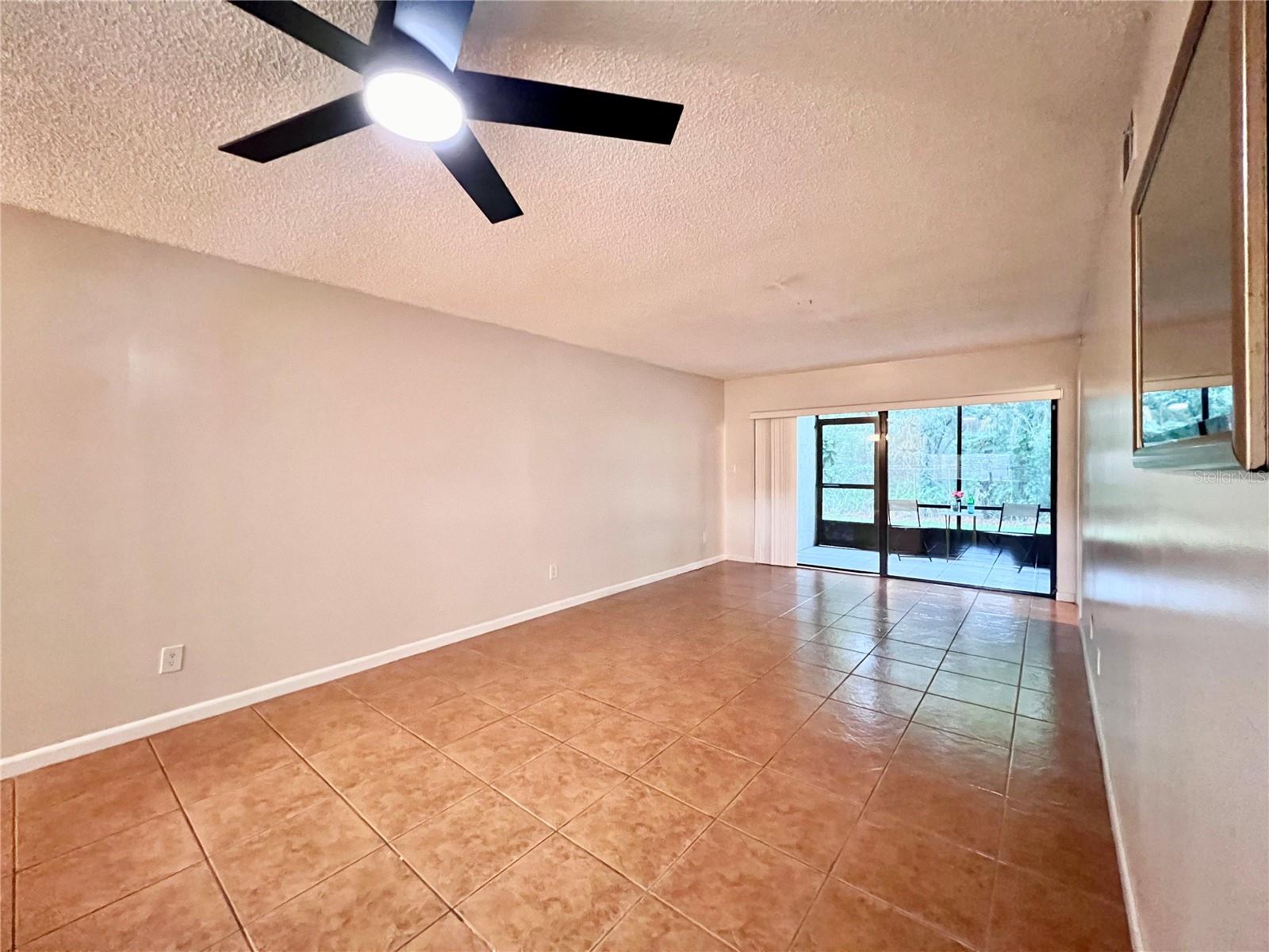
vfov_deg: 89.9
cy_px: 476
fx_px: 477
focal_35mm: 13
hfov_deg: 106.2
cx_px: 634
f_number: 1.8
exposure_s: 1/30
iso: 1000
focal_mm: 1.57
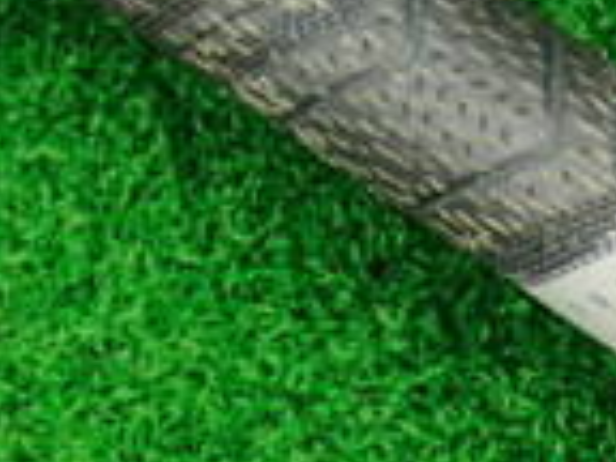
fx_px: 2918
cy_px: 411
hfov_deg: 11.7
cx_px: 813
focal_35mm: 164
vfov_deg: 9.0
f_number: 3.6
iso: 400
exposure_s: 1/30
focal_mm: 6.42
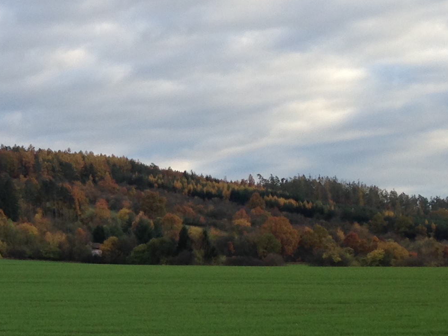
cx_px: -64
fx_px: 1398
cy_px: 239
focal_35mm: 108
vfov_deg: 13.7
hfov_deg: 17.5
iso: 50
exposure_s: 1/303
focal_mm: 4.12
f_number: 2.4
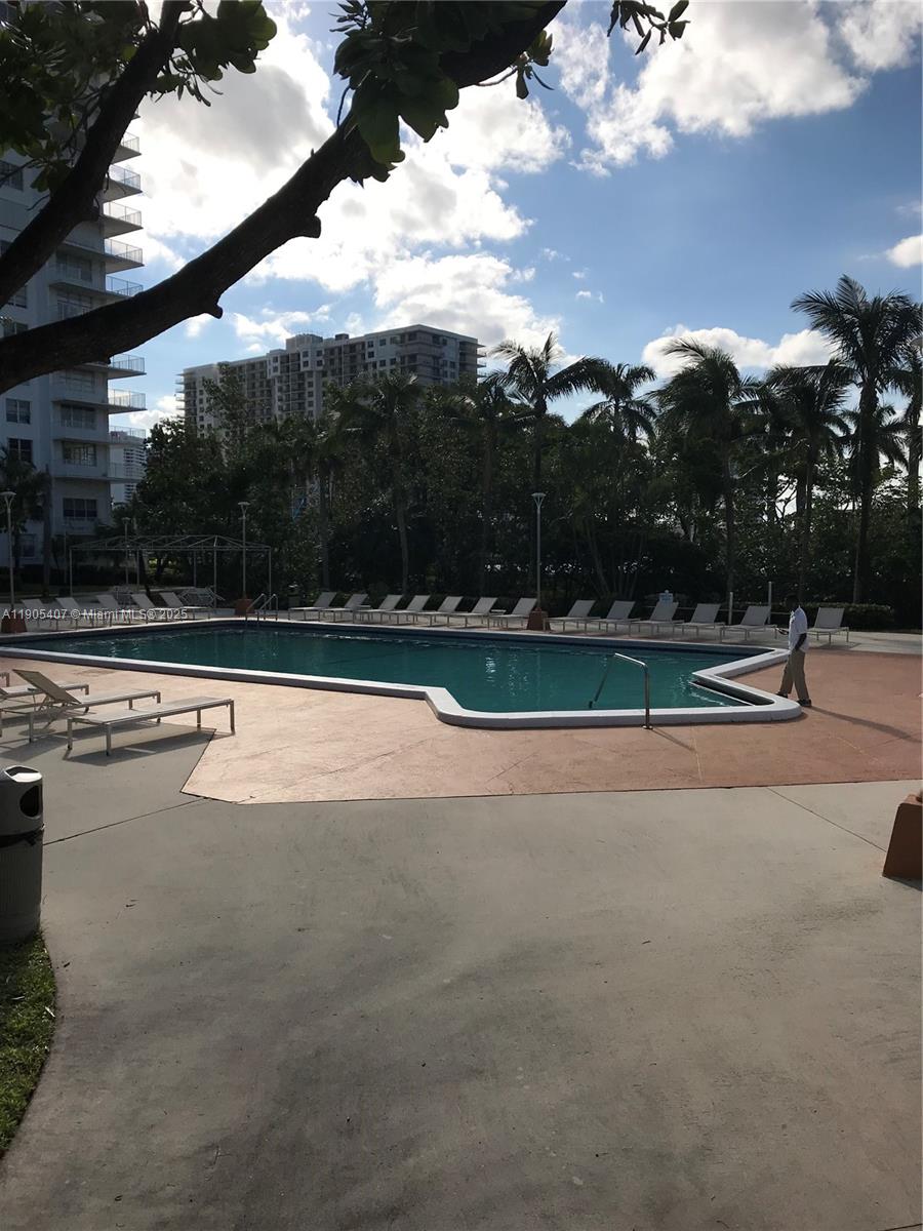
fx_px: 995
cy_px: 616
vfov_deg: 63.4
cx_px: 462
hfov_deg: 49.7
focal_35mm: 28
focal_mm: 3.99
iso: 25
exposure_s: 1/5988
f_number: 1.8
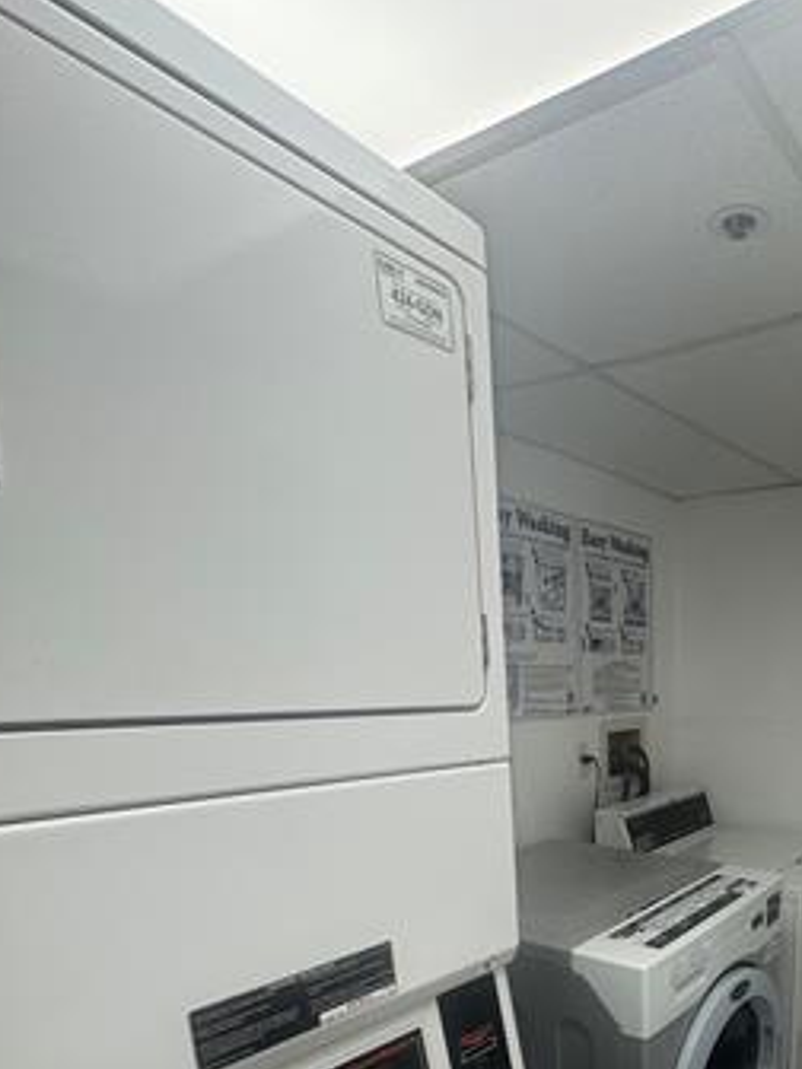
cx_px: 668
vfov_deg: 62.4
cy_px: 881
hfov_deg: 50.7
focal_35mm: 25
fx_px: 772
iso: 64
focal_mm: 2.22
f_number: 2.2
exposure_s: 1/120
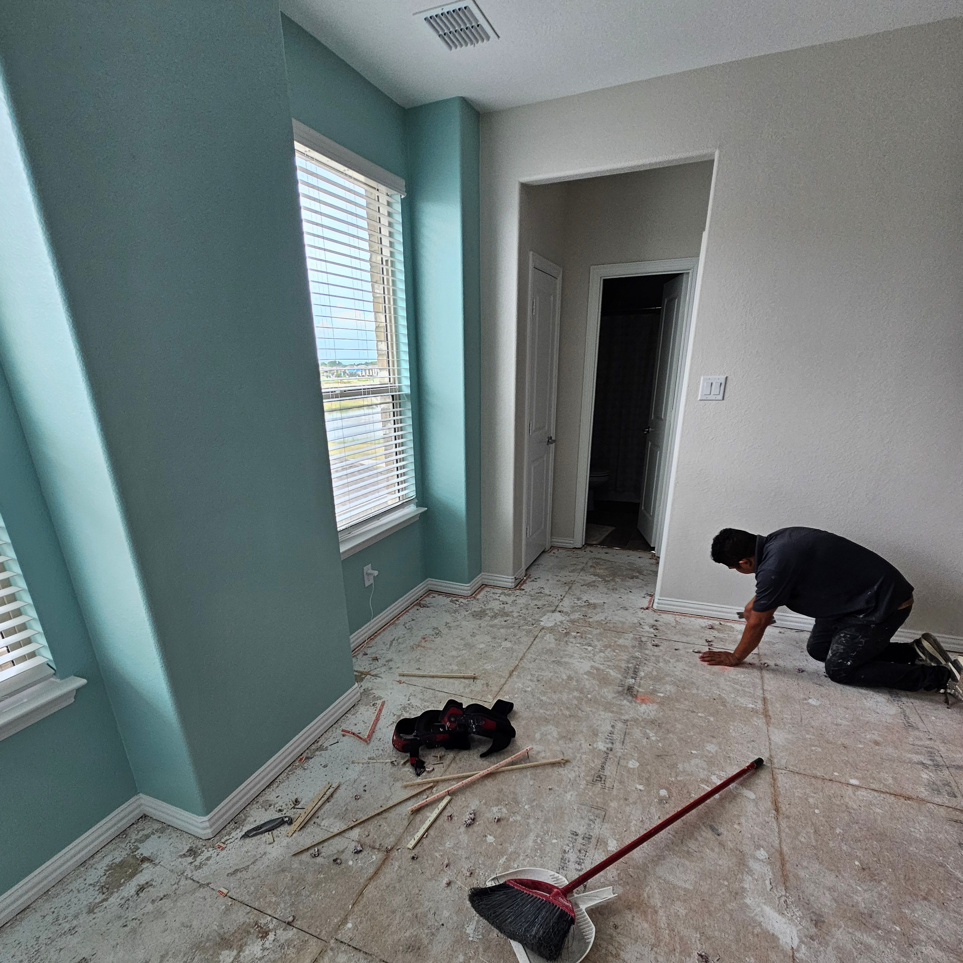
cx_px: 462
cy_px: 598
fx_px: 504
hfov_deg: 87.4
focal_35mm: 16
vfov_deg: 85.8
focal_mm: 2.2
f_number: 2.2
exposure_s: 1/120
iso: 100
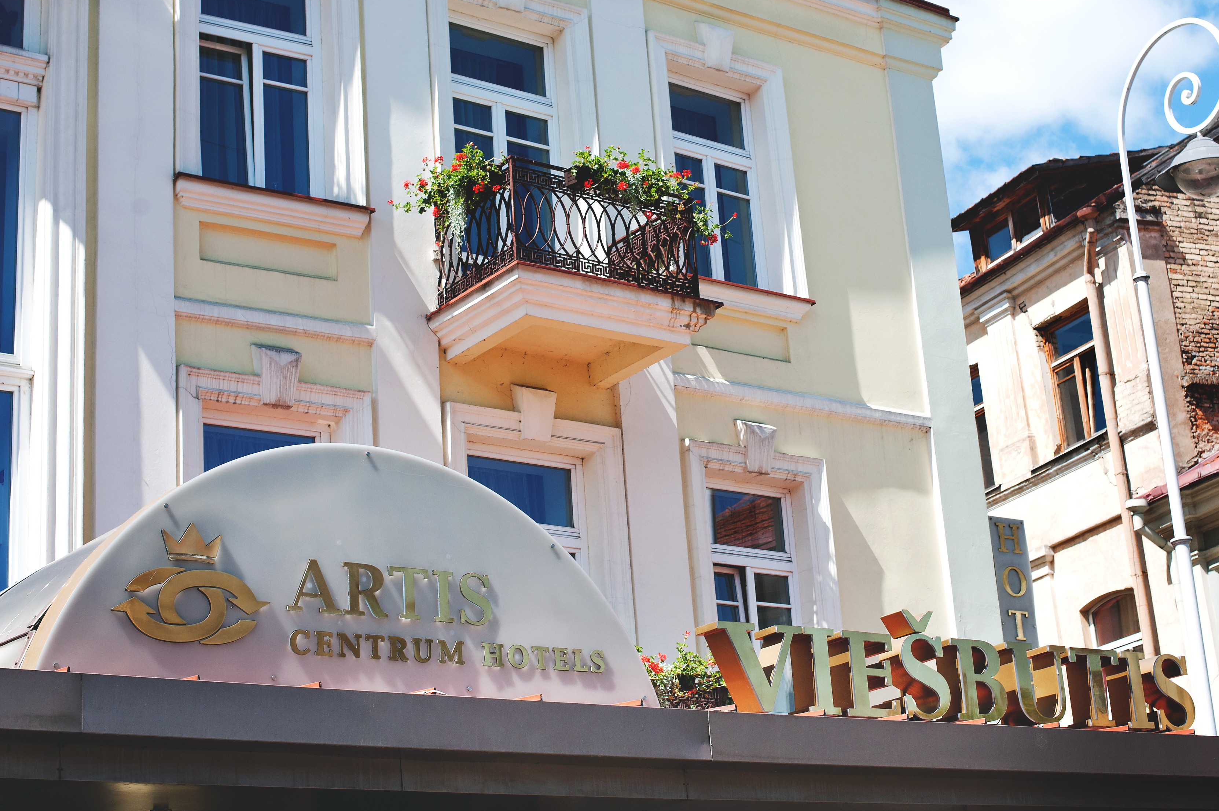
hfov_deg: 31.4
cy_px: 332
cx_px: 669
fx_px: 2166
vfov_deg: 21.2
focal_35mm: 64
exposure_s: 1/1000
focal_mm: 50
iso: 200
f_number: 6.3
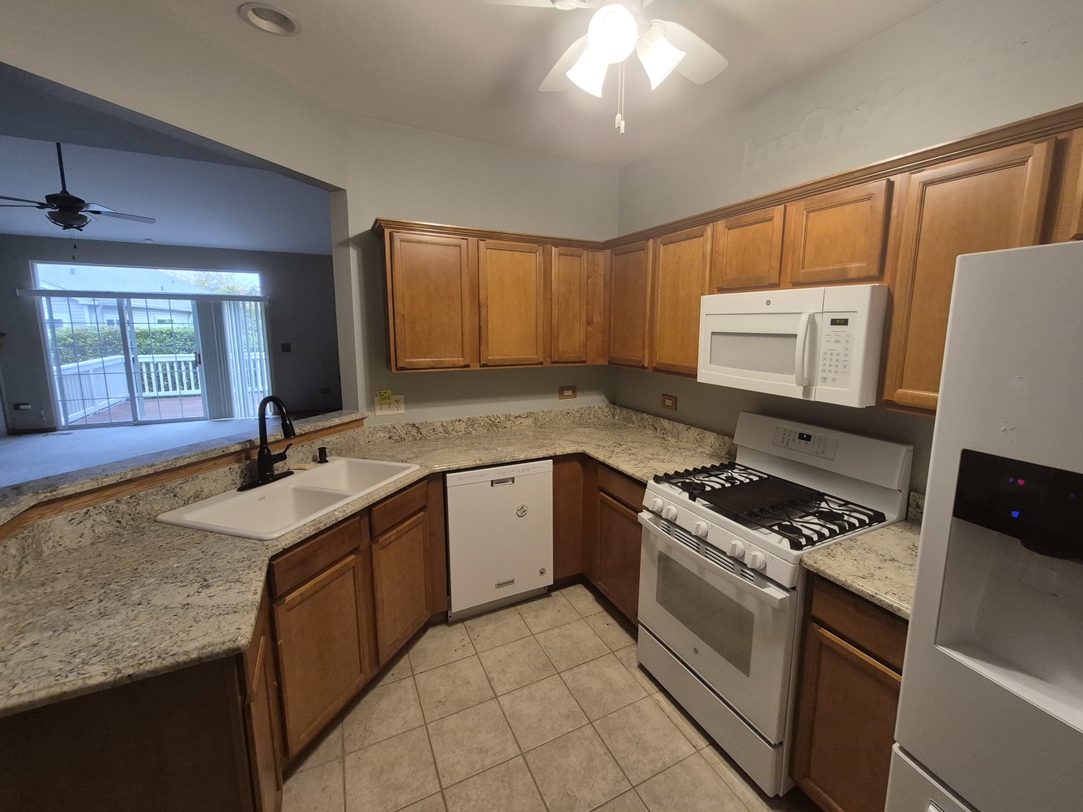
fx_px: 438
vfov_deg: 85.6
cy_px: 391
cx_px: 570
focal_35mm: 14
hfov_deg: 102.0
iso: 250
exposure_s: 1/60
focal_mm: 1.74
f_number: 2.2
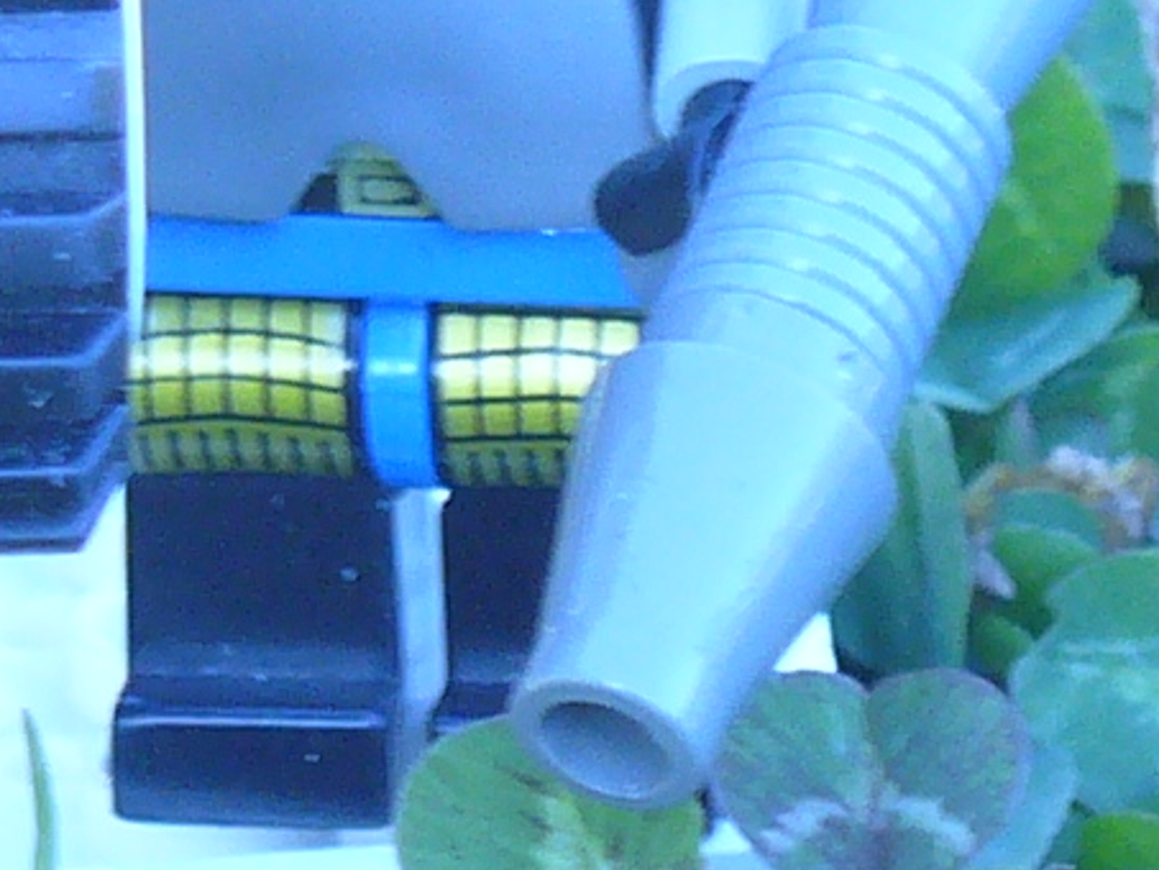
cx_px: 102
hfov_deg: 3.6
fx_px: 18319
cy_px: -177
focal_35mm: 547
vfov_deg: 2.7
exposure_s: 1/50
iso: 100
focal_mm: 14.5
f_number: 3.4
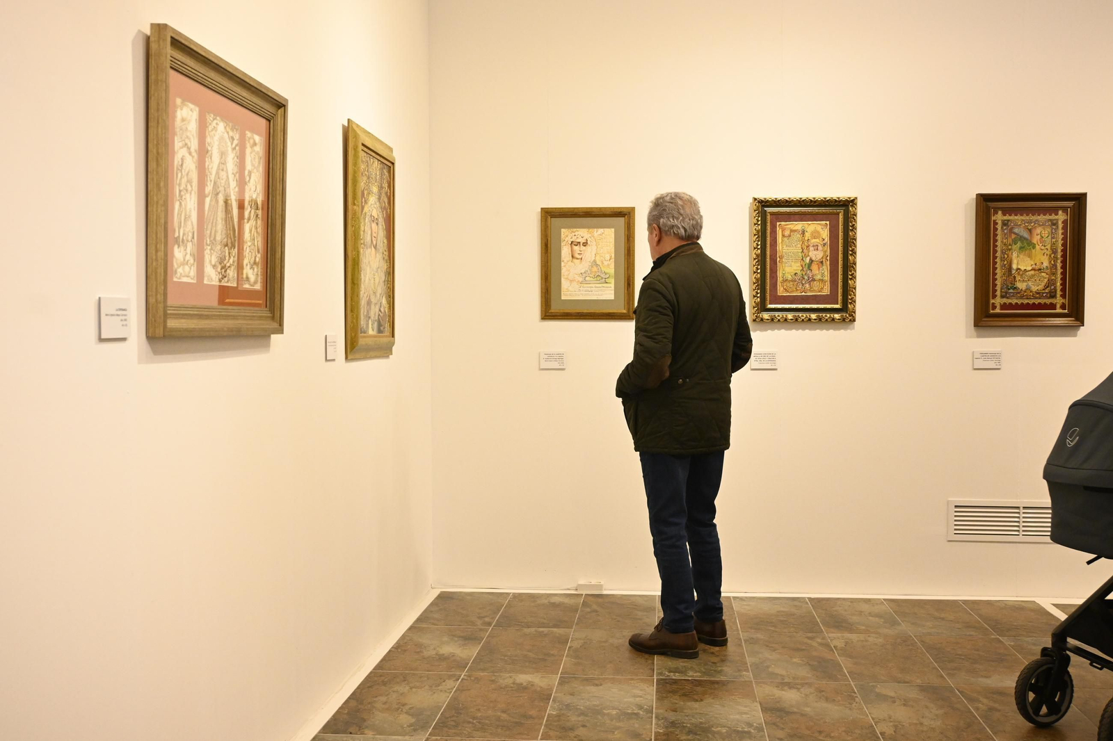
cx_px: 556
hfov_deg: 51.3
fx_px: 1159
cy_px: 370
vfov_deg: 35.5
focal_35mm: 38
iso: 3200
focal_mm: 25
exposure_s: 1/160
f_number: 5.6
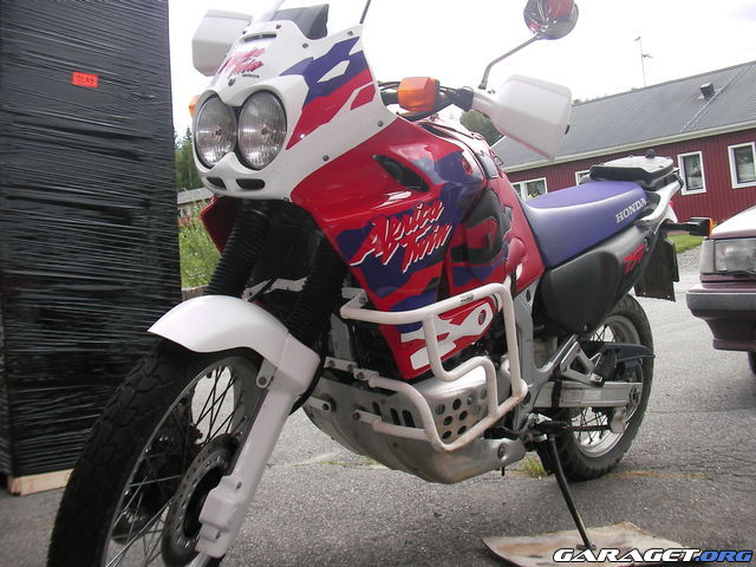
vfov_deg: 35.1
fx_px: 895
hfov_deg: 45.8
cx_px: 378
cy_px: 284
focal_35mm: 41
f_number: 3.5
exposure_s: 1/124
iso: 50
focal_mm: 6.3
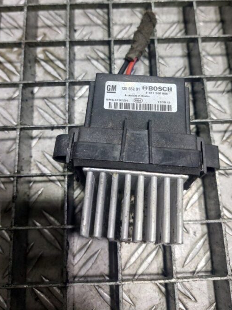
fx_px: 268
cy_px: 127
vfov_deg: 59.6
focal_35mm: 30
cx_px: 119
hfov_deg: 46.8
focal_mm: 5.23
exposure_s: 1/50
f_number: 1.8
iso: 100
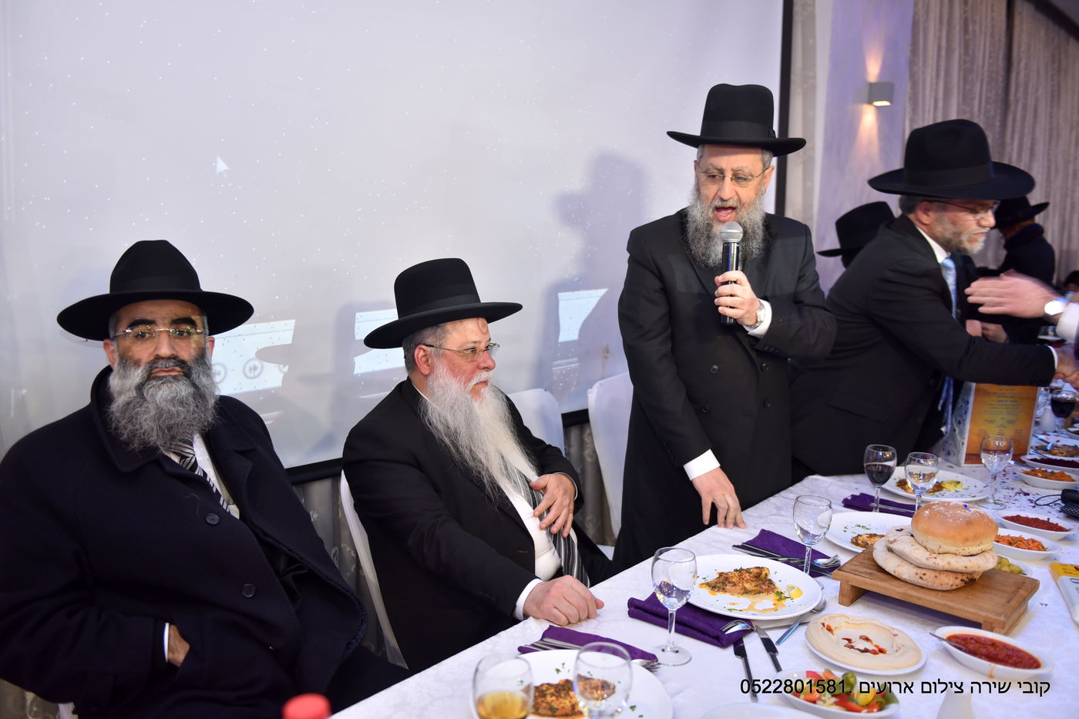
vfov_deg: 42.3
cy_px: 360
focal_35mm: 31
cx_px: 540
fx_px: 929
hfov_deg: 60.3
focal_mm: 31
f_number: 2.8
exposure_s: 1/60
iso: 500
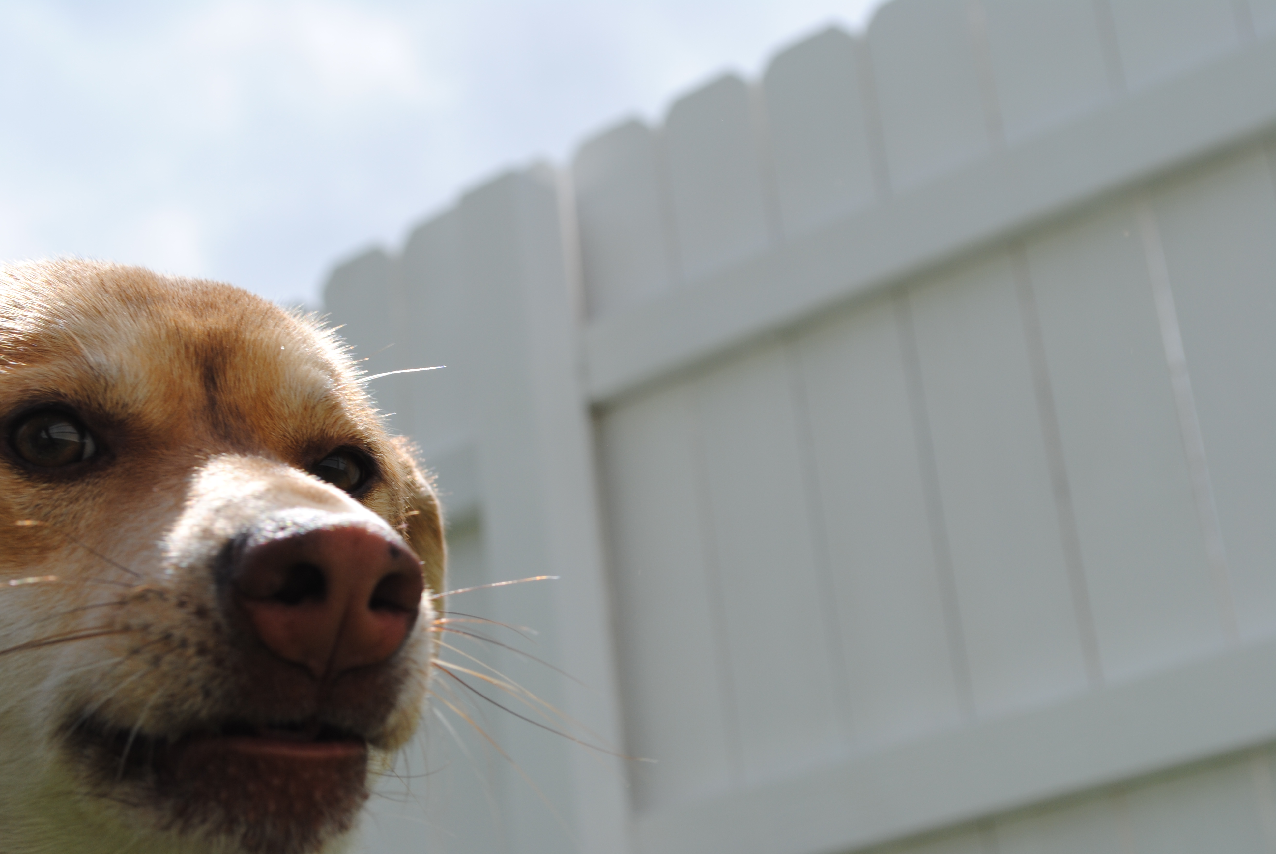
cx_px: 638
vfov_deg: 19.8
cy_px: 427
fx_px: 2449
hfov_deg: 29.2
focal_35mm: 69
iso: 100
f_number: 9
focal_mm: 46
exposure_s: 1/320
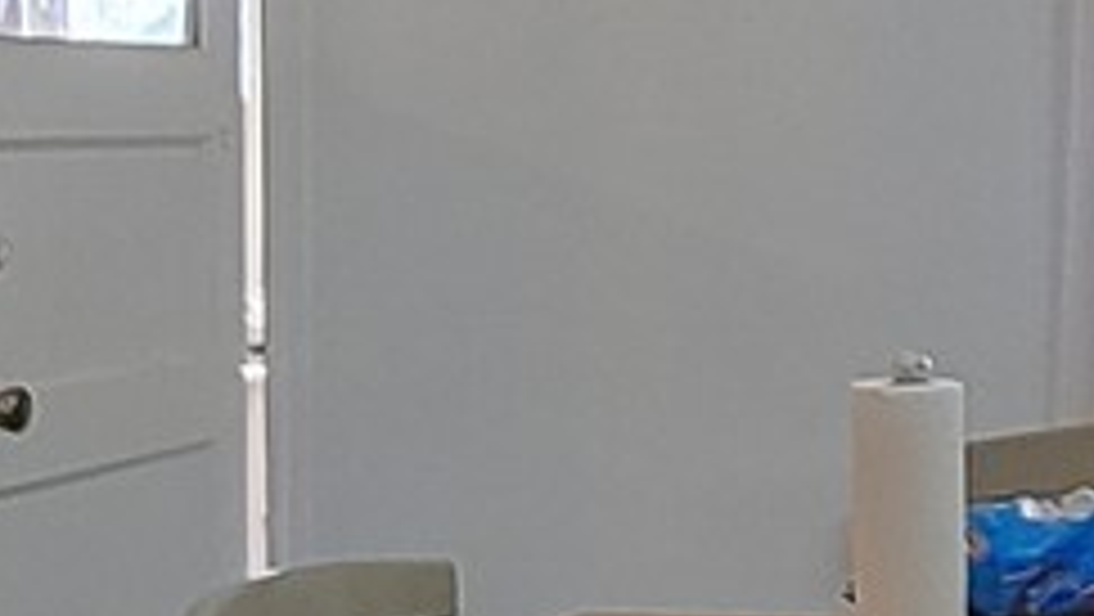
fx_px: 3251
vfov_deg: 10.8
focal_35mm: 112
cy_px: 22
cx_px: 1459
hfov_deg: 17.8
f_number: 2.2
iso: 200
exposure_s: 1/60
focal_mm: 2.2
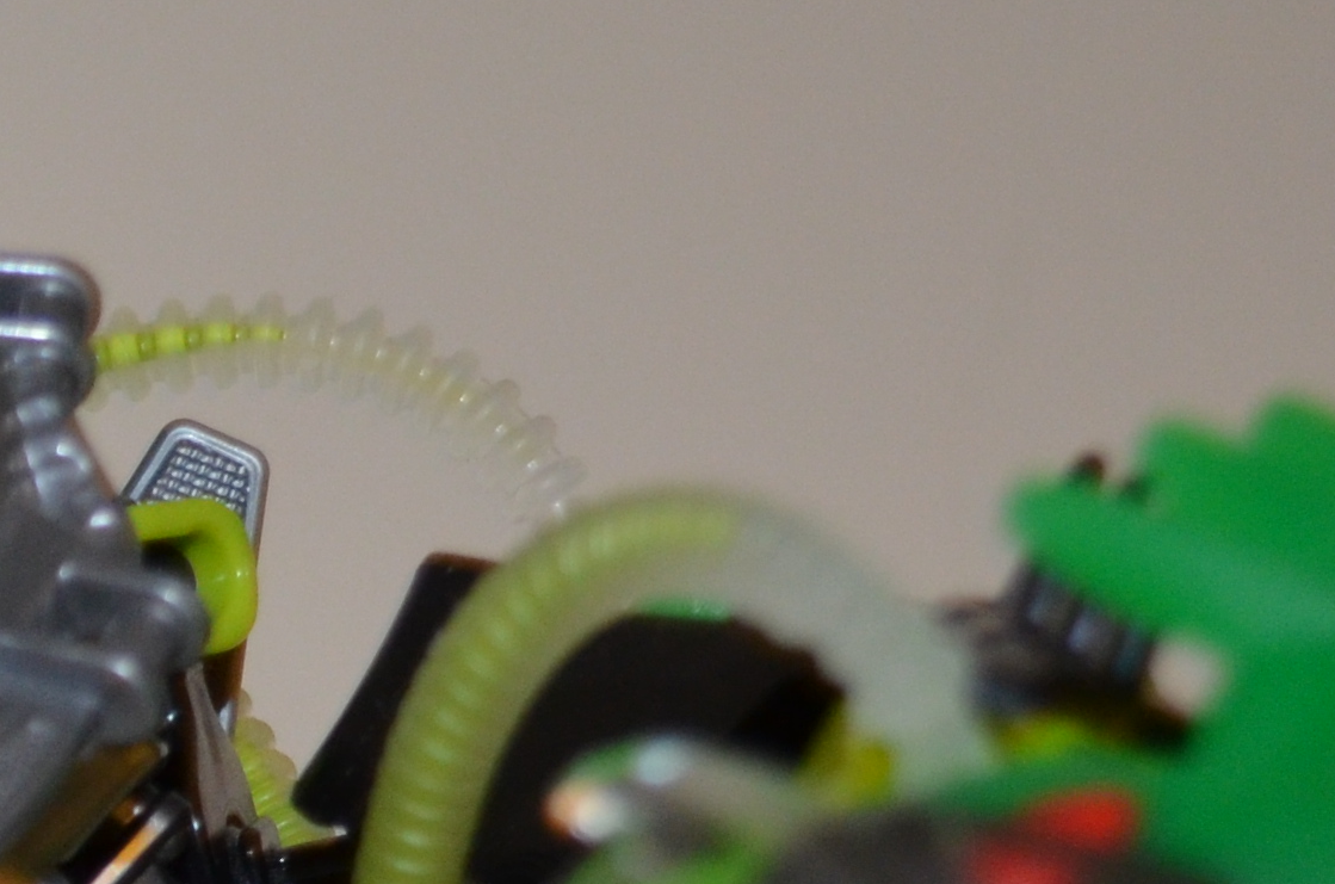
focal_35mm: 185
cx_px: -919
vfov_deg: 7.2
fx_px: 6846
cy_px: 1682
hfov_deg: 10.6
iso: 720
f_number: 4.5
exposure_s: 1/60
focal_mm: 28
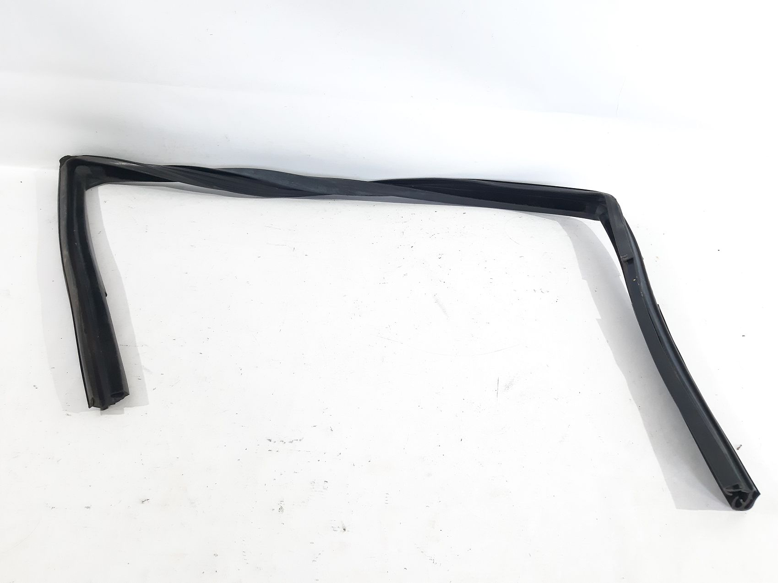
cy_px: 292
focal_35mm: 27
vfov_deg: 51.3
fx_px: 607
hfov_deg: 65.3
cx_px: 389
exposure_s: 1/50
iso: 250
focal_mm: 3.93
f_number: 1.7
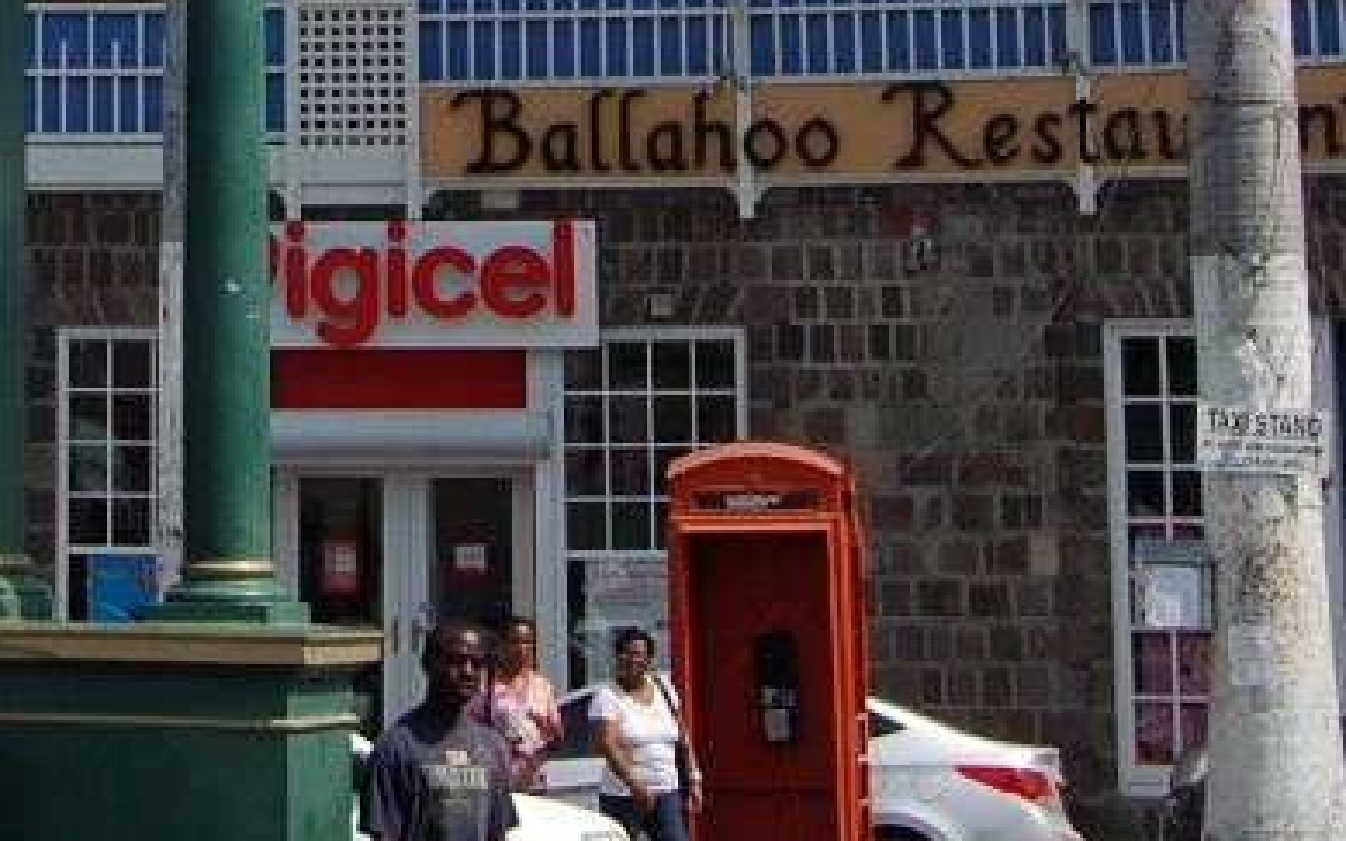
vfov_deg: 11.1
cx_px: -142
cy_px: -438
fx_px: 4145
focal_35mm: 113
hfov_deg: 17.8
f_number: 10
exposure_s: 1/400
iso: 200
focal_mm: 18
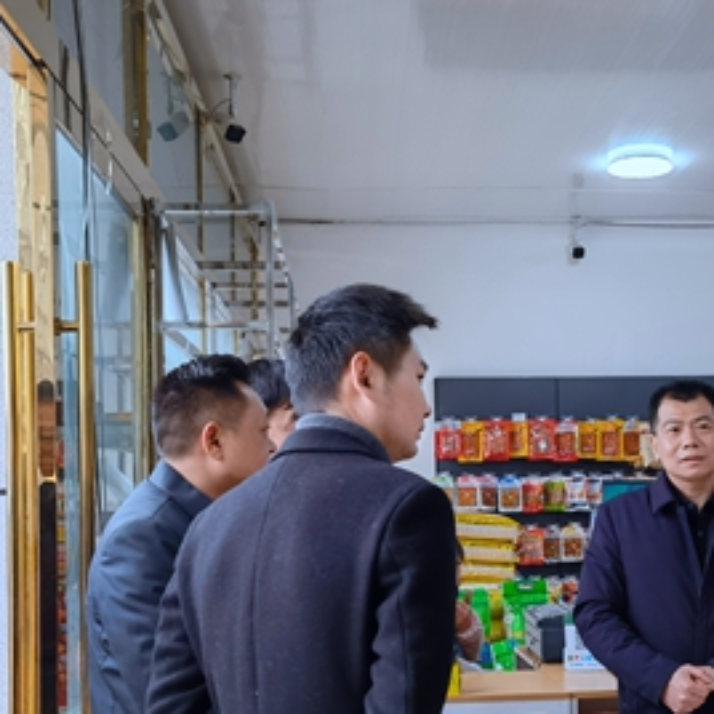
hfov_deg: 29.8
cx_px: 485
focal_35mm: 57
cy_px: 482
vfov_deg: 29.8
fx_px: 1330
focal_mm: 6.67
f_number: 1.9
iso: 100
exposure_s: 1/100
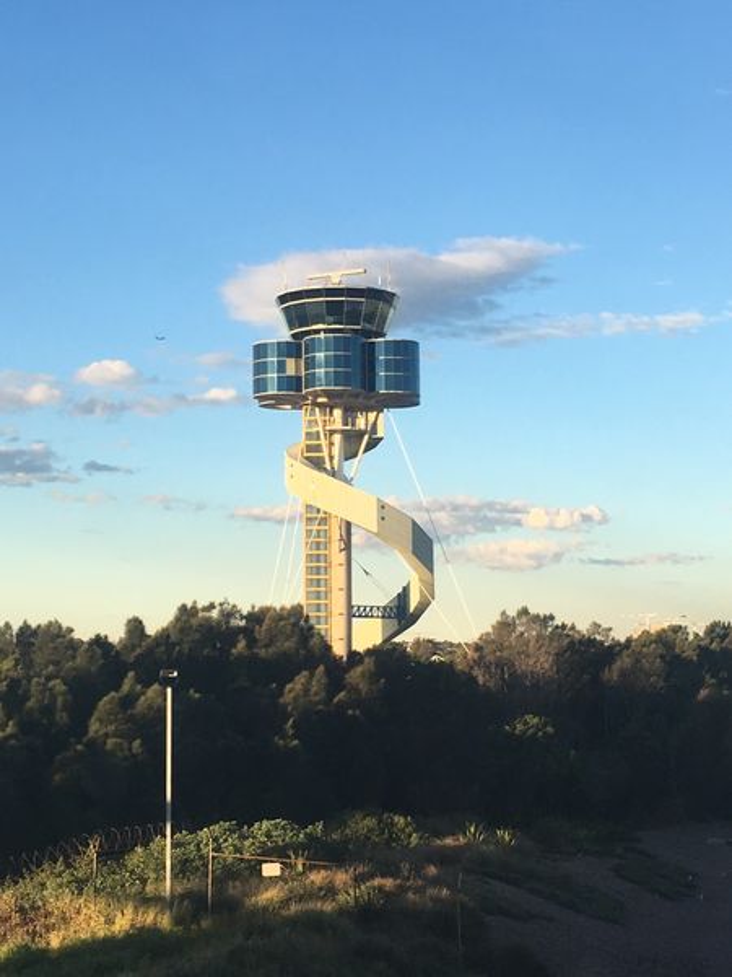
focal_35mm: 29
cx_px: 366
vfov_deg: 61.7
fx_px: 818
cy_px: 488
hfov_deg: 48.2
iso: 25
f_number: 2.2
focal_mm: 4.15
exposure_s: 1/746
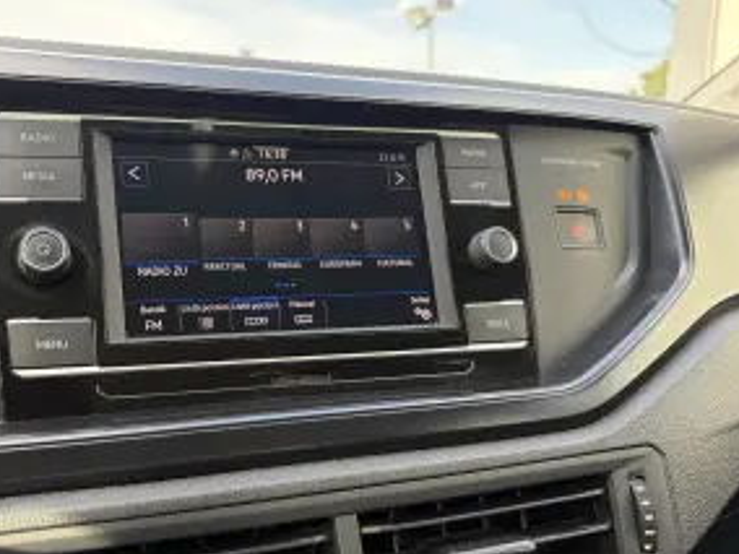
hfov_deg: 54.8
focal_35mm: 33
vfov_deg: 42.9
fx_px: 705
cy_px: 286
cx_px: 281
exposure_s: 1/217
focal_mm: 5.96
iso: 80
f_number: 1.6
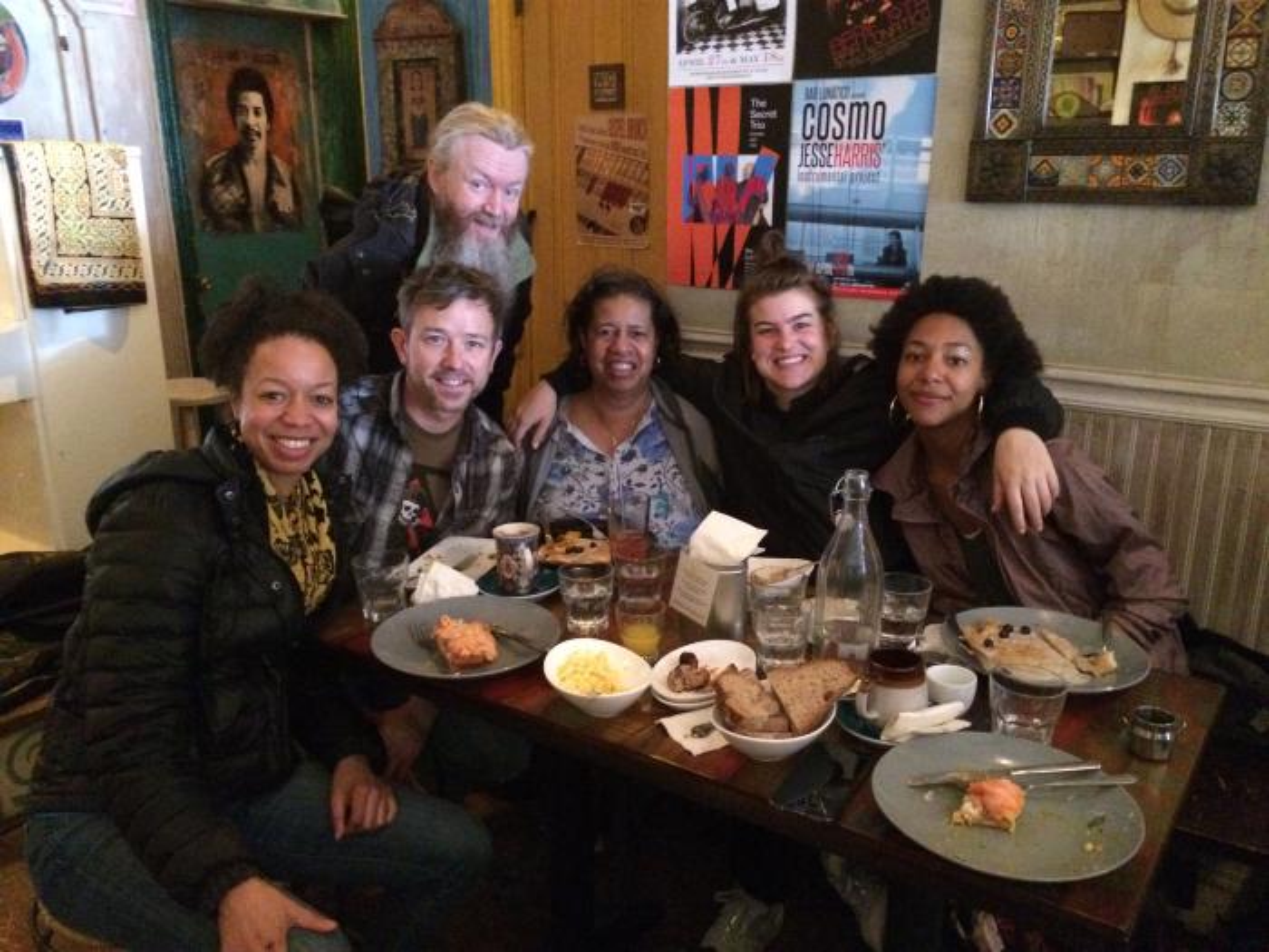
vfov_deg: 48.2
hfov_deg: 61.7
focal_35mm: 29
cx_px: 634
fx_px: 1063
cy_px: 476
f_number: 2.2
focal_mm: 4.15
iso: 1000
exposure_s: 1/15
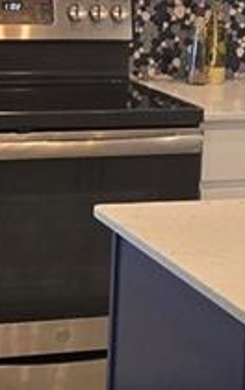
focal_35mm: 139
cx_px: 124
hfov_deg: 9.5
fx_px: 1479
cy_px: 236
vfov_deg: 15.0
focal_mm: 5.4
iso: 160
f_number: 1.8
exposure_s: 1/120
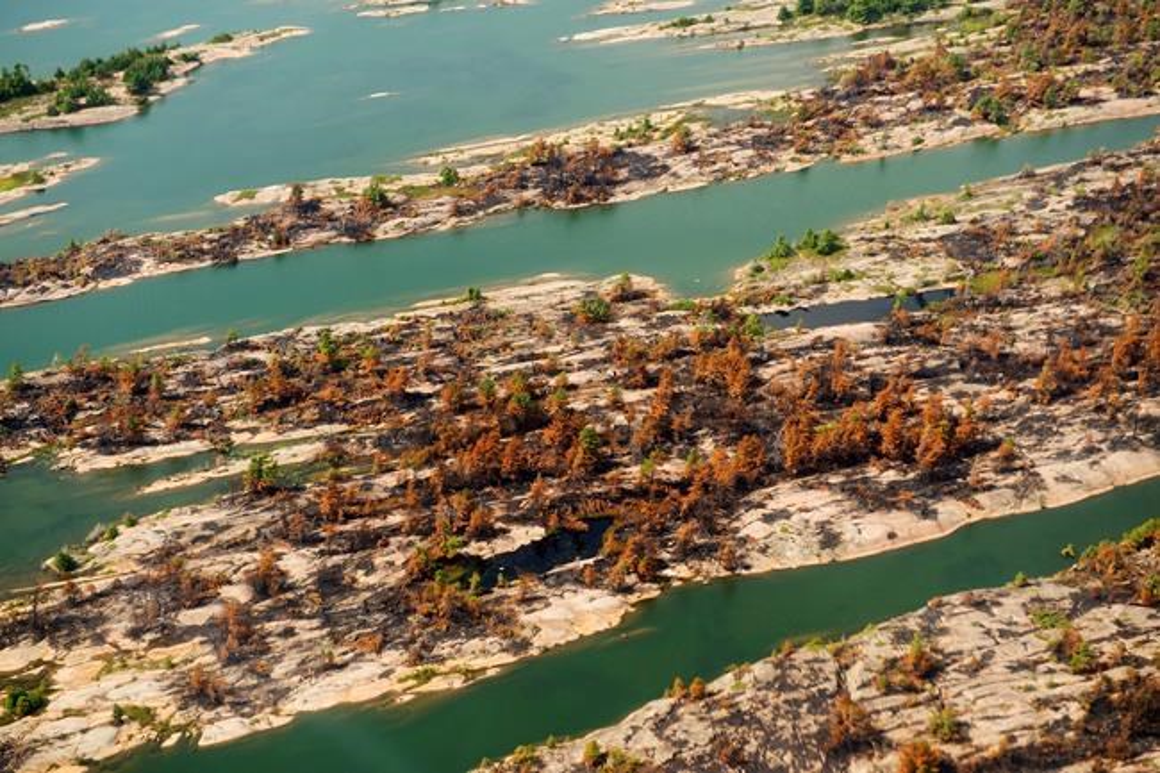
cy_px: 386
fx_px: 1997
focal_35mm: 62
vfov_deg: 21.9
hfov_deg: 32.4
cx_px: 580
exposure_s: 1/1250
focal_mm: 62
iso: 400
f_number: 5.6
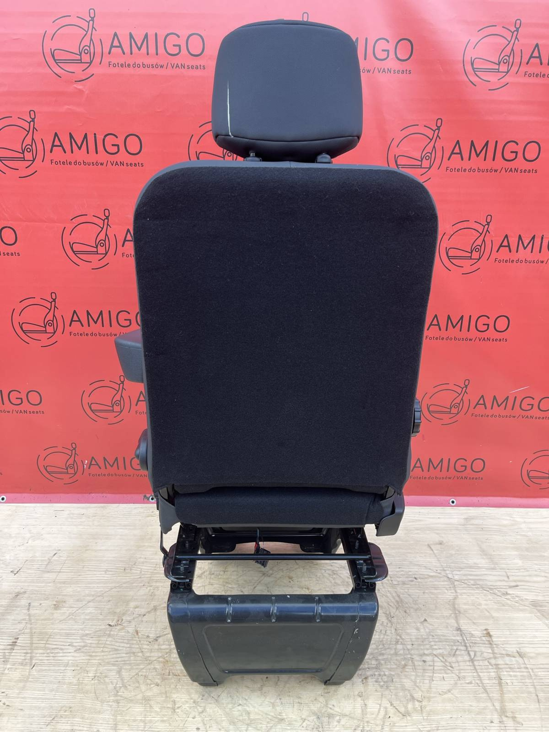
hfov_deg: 53.1
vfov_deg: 67.3
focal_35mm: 26
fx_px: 550
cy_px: 366
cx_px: 274
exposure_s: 1/217
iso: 40
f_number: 1.6
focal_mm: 5.1
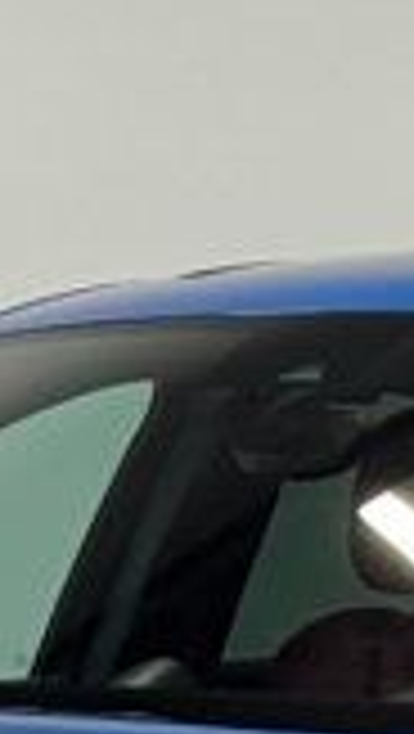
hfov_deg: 3.7
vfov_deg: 6.5
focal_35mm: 329
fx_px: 6404
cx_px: 243
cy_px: 991
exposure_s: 1/315
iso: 80
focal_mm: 6.76
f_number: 1.78
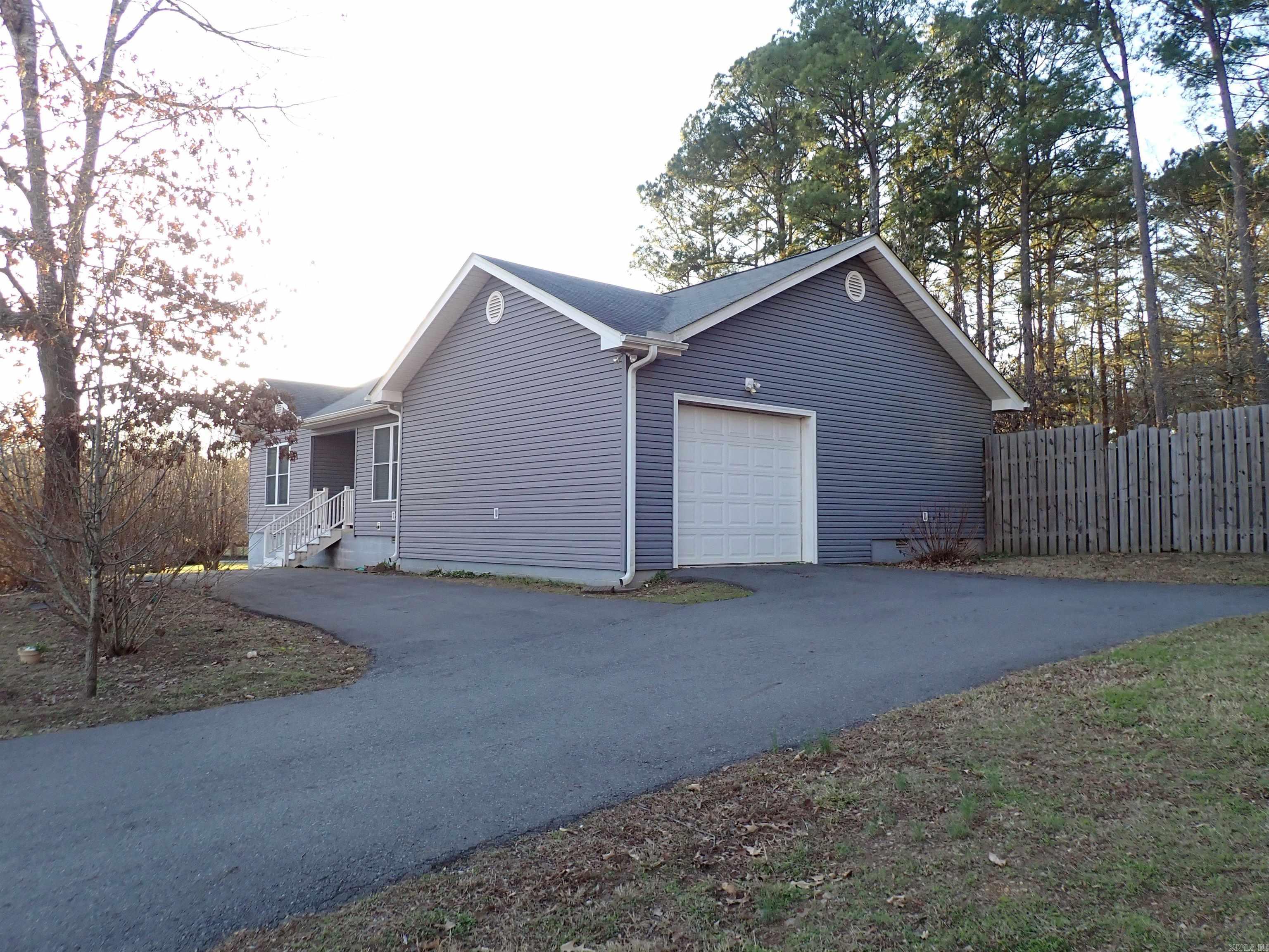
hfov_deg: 69.4
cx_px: 634
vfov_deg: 54.9
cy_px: 476
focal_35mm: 25
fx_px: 916
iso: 100
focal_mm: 4.5
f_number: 2.8
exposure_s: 1/125
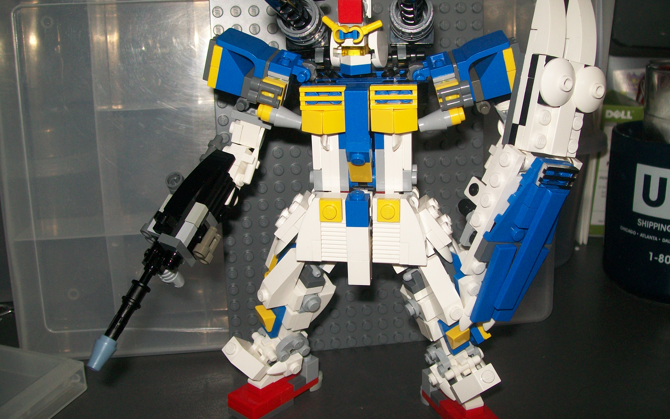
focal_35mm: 39
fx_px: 712
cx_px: 340
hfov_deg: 50.4
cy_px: 200
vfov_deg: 32.8
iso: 64
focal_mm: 6
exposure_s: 1/60
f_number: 2.7
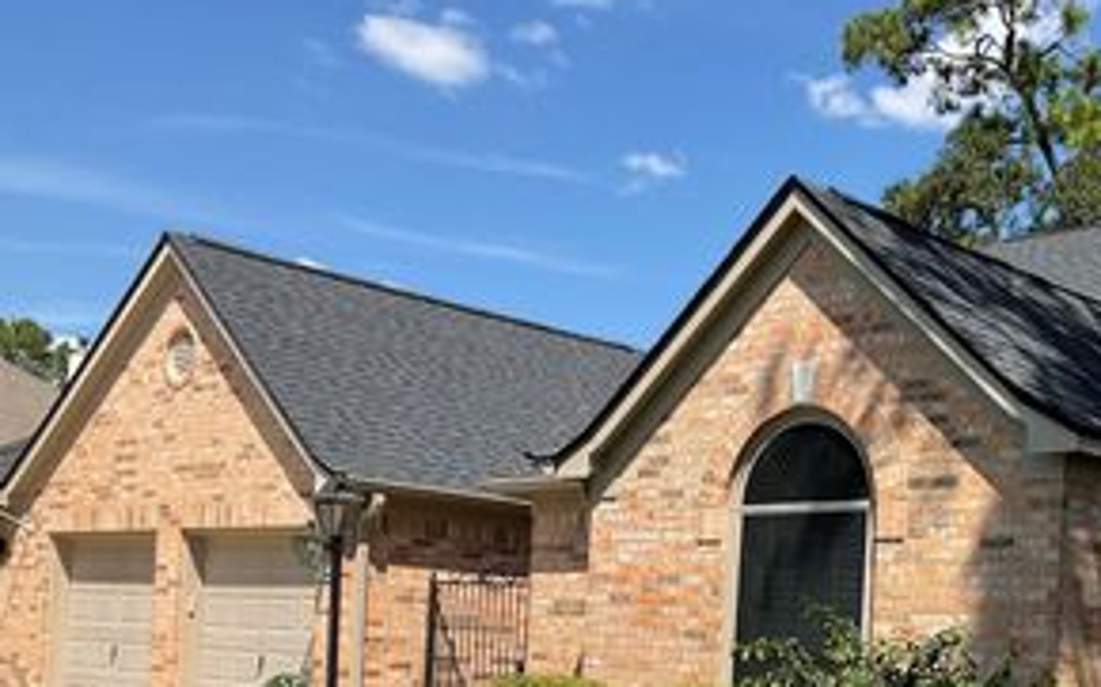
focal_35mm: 53
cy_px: 609
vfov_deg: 23.8
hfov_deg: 37.5
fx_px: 1590
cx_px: 797
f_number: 1.8
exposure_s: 1/1534
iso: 16
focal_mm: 3
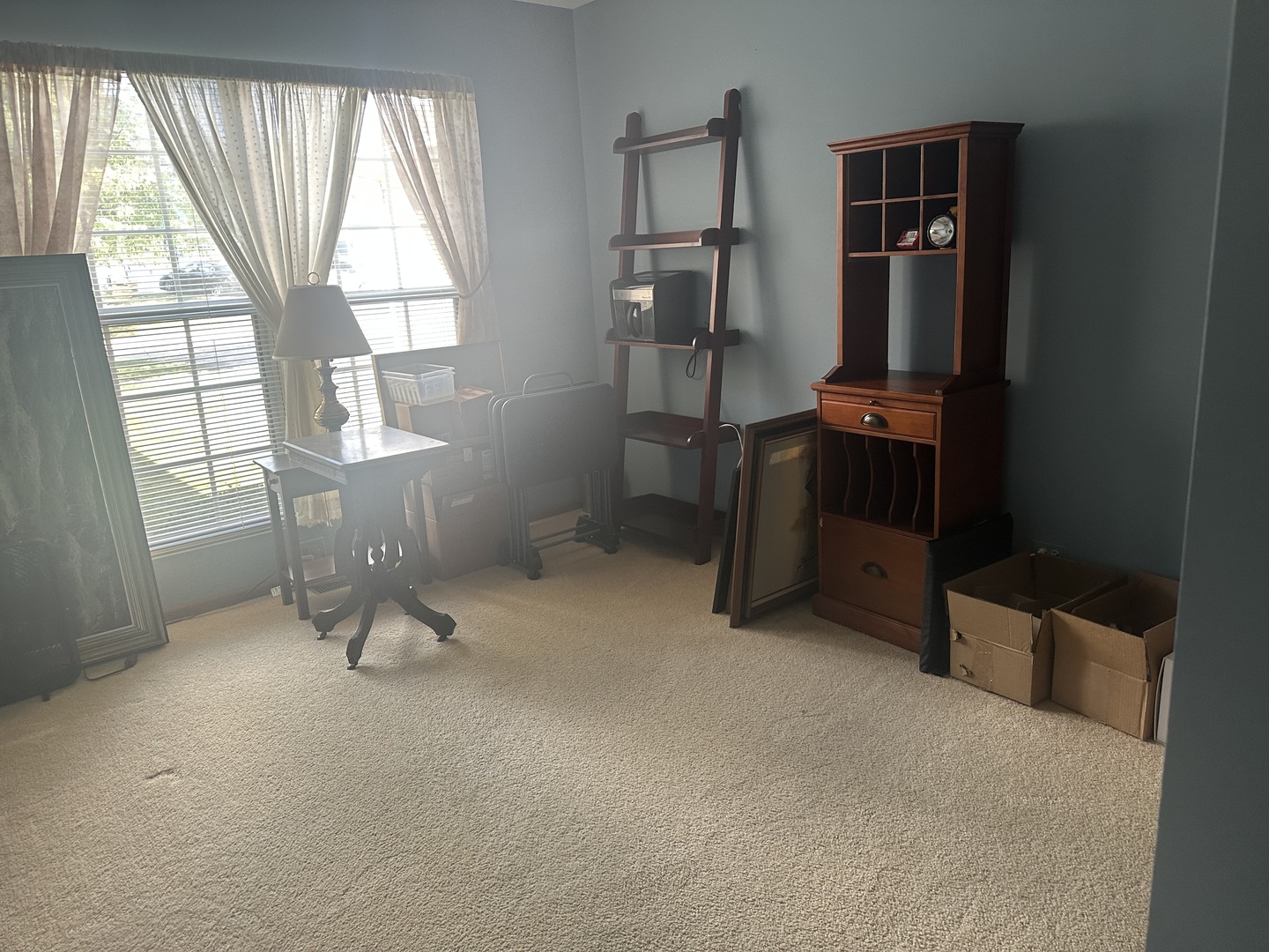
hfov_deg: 71.6
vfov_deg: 56.8
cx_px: 634
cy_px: 476
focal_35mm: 24
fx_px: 880
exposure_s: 1/120
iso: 200
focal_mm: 6.86
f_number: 1.78
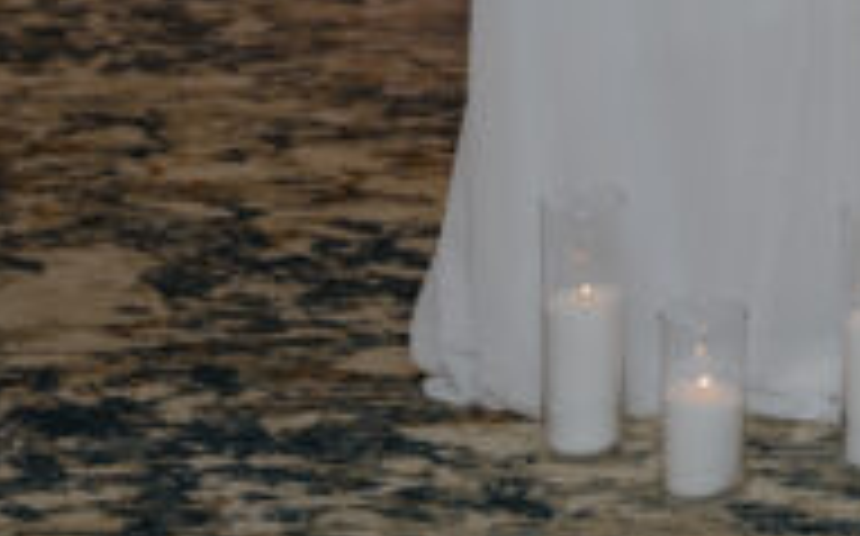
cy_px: -797
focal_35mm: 153
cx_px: 1272
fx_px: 3583
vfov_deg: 7.9
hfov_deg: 13.0
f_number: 2.8
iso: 250
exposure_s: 1/250
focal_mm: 28
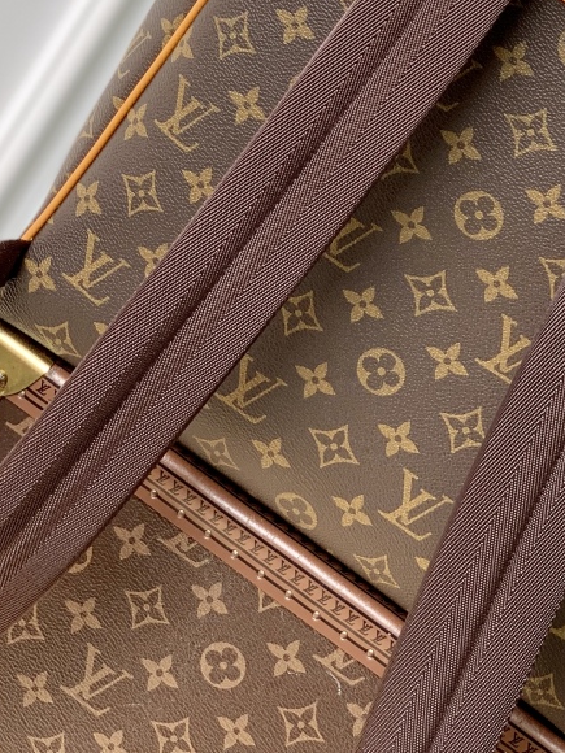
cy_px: 5
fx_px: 2807
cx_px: 529
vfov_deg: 15.0
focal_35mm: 129
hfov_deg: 11.4
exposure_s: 1/122
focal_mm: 6
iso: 16
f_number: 2.4
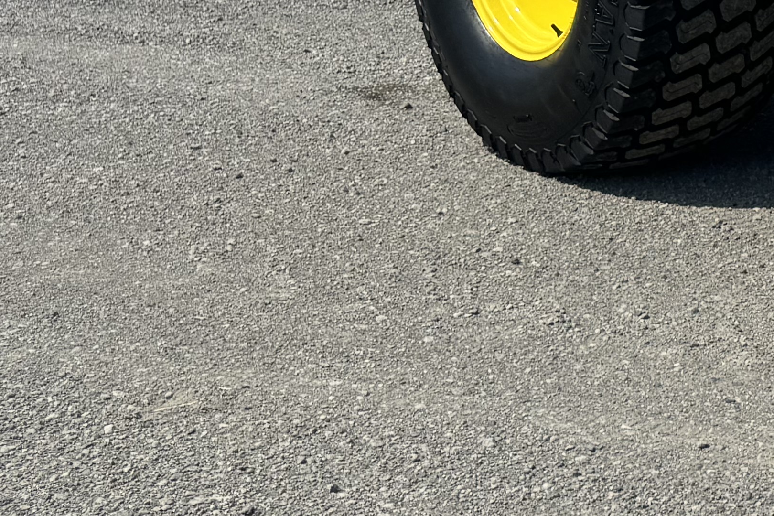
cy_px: -93
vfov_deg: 15.0
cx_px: 1233
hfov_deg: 19.5
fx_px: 1892
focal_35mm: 88
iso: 80
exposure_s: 1/5814
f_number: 1.78
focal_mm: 6.76
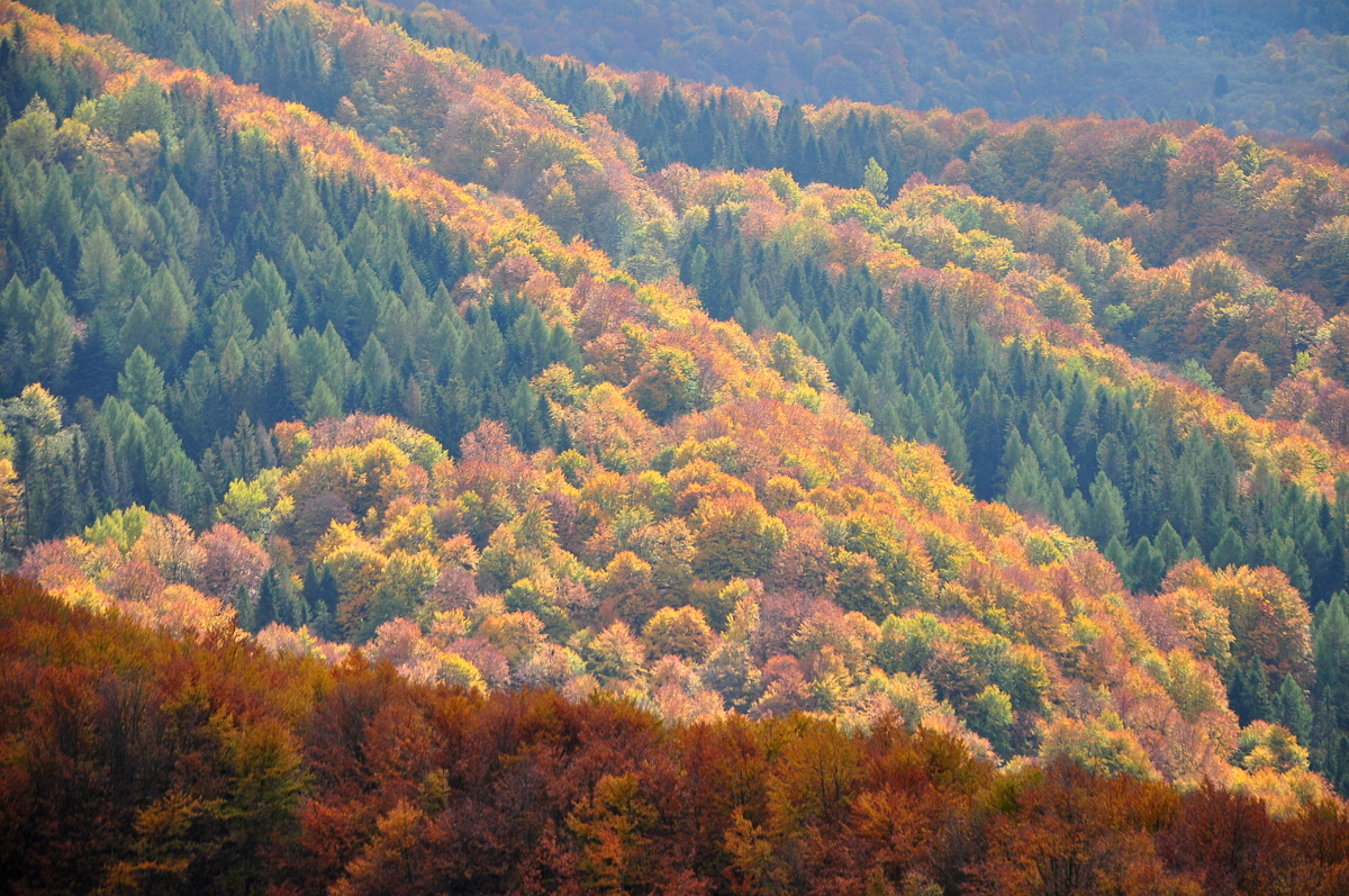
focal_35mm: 158
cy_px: 448
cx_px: 674
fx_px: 5895
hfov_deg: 13.1
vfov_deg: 8.7
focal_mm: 105
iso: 400
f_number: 6.3
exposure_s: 1/640
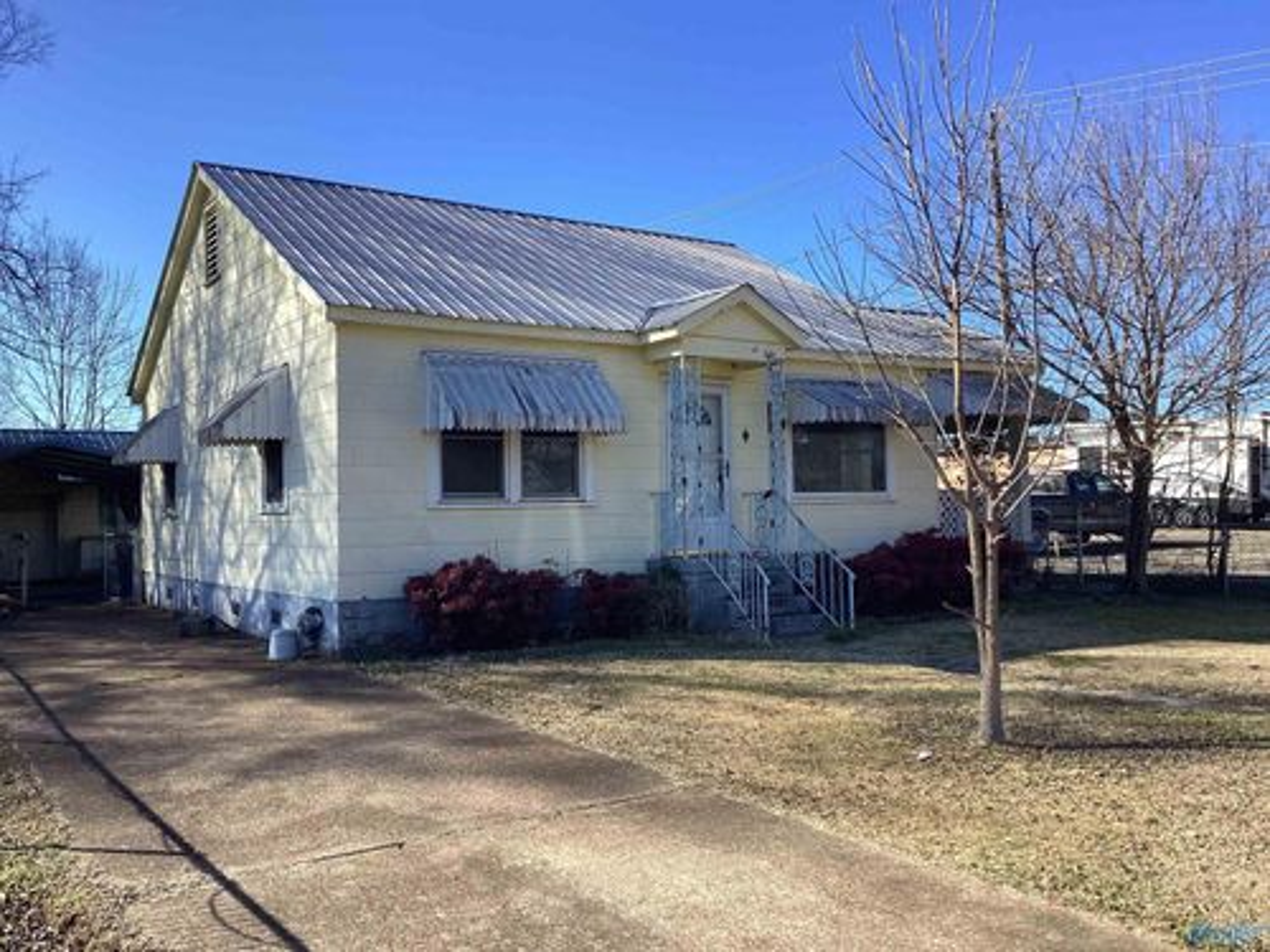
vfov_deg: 45.4
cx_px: 635
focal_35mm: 31
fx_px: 1137
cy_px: 476
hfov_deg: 58.4
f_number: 2.4
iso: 25
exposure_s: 1/741
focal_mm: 3.3
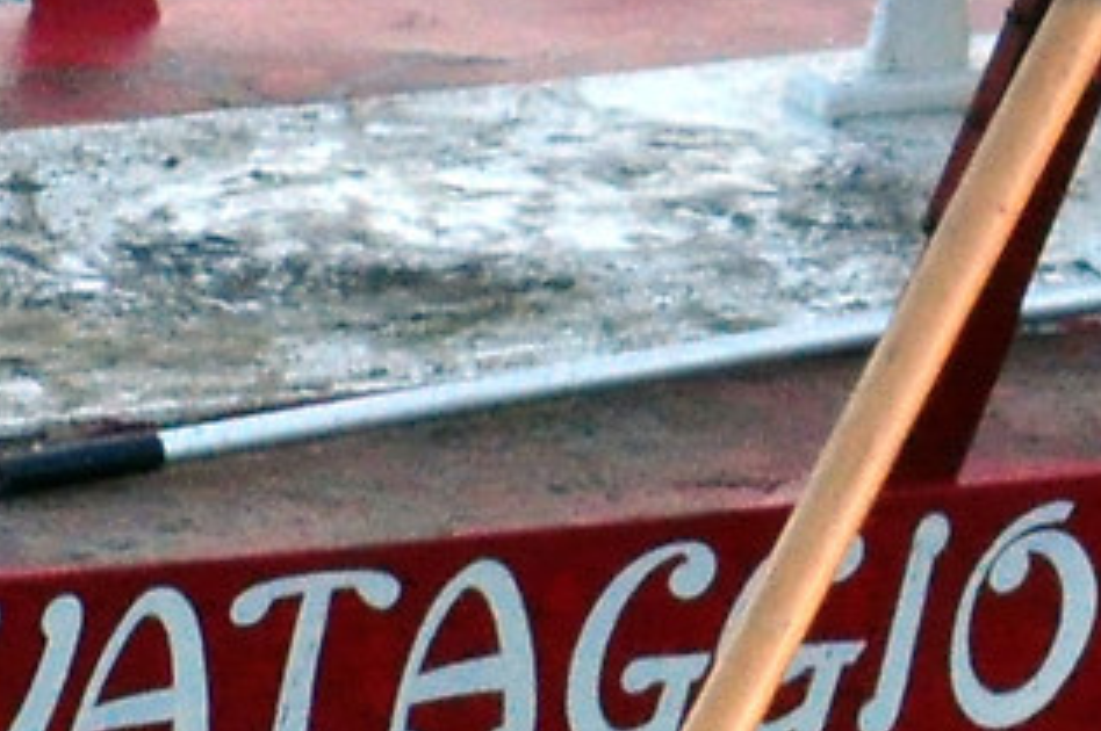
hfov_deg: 0.6
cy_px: -143
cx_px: 1585
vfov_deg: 0.4
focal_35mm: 3418
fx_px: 104424
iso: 1600
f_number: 5.6
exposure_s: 1/200
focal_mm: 300
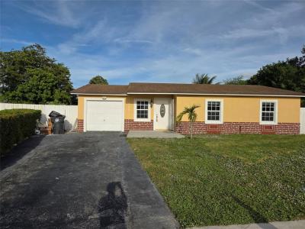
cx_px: 152
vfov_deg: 58.9
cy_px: 114
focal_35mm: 23
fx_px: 203
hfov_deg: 73.9
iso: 80
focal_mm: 5.4
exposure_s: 1/7075
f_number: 1.8
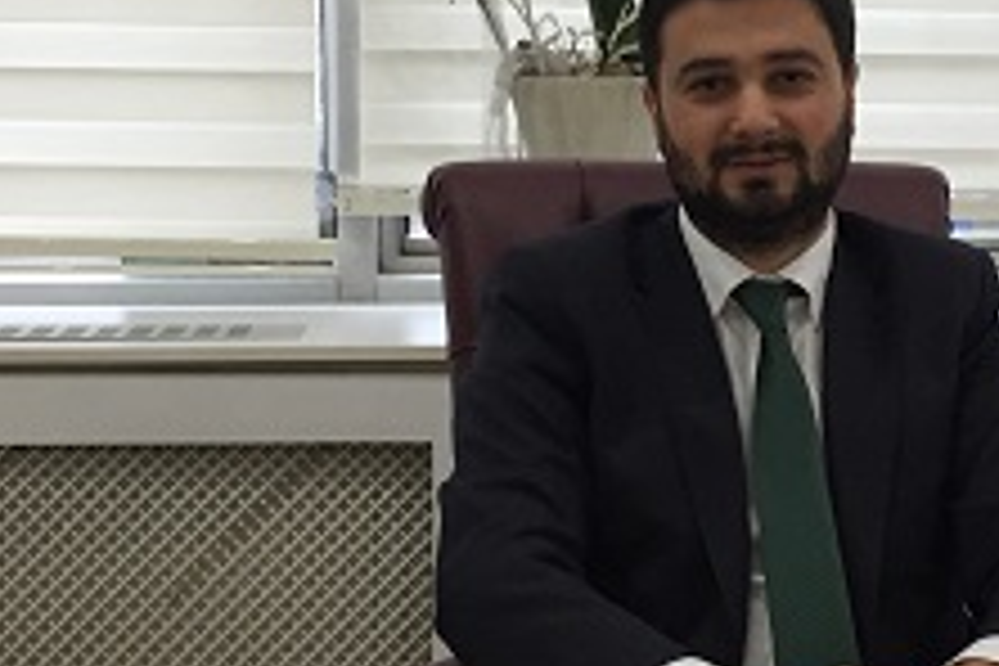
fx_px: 2414
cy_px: 274
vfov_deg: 15.7
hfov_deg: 23.2
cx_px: 693
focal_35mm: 87
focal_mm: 4.15
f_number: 2.2
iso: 125
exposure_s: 1/33
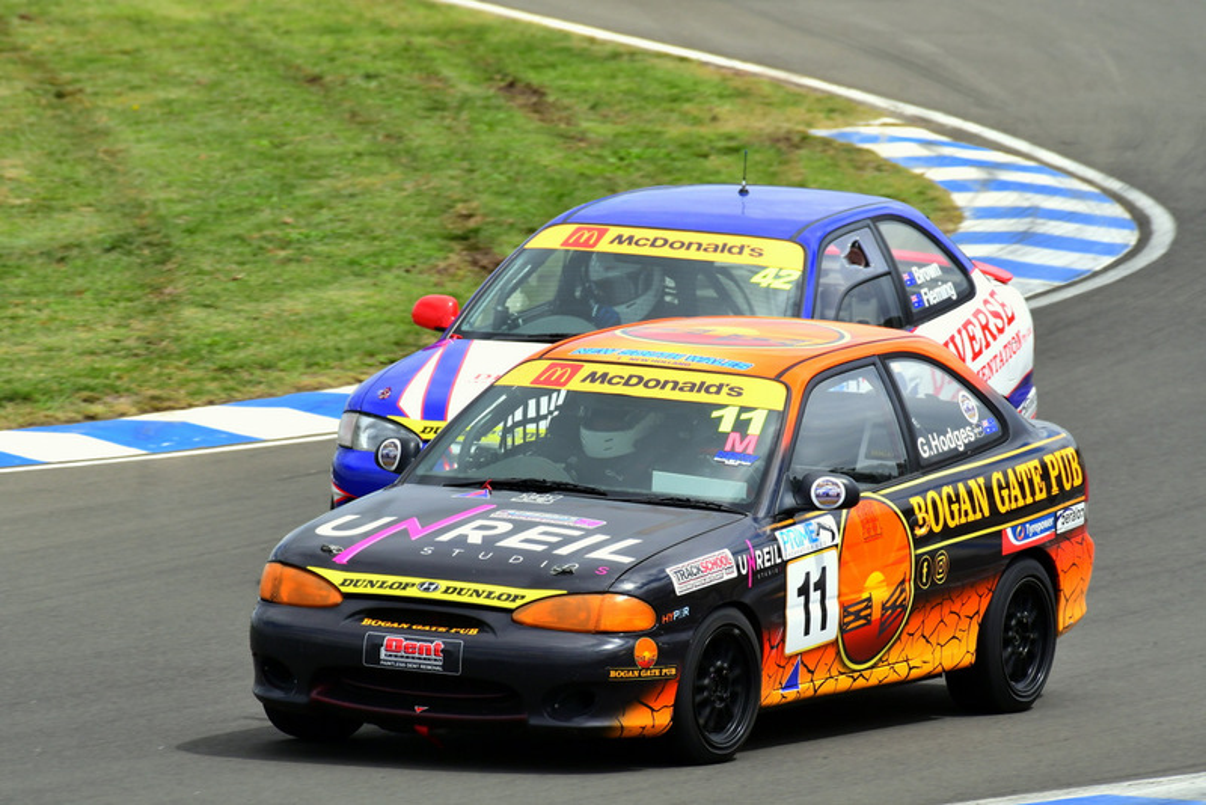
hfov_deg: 2.9
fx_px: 24127
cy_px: 402
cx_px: 603
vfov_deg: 1.9
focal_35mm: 720
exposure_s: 1/640
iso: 400
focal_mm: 480
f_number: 10
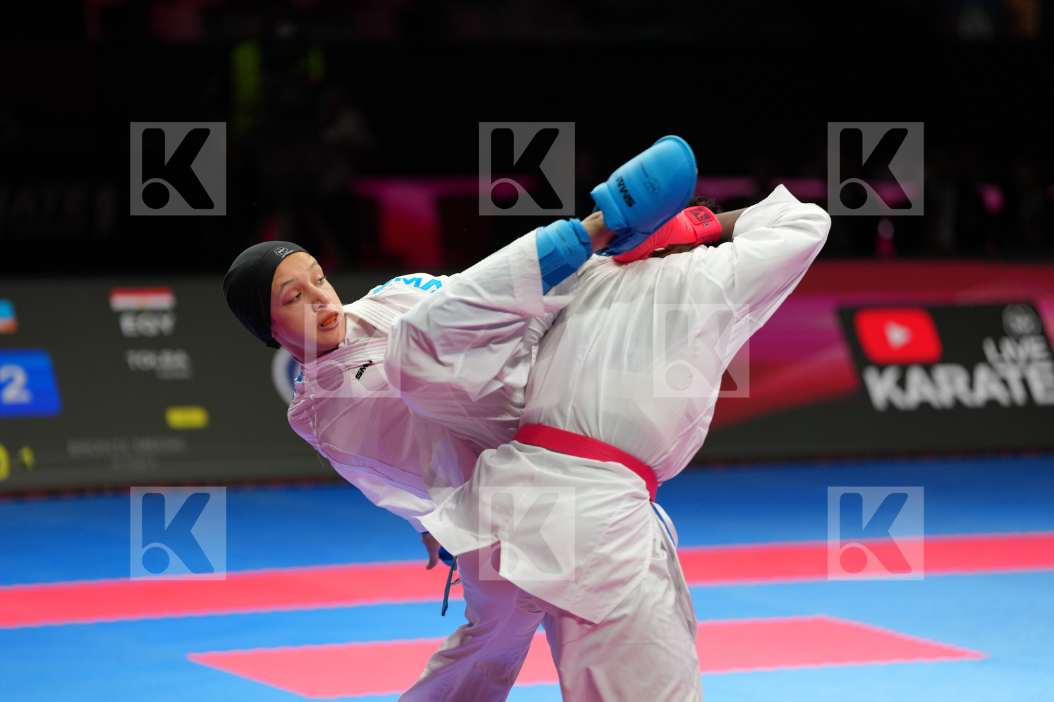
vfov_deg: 8.9
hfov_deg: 13.3
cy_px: 351
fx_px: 4508
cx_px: 527
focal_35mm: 154
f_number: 2.8
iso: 800
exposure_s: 1/1000
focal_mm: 154
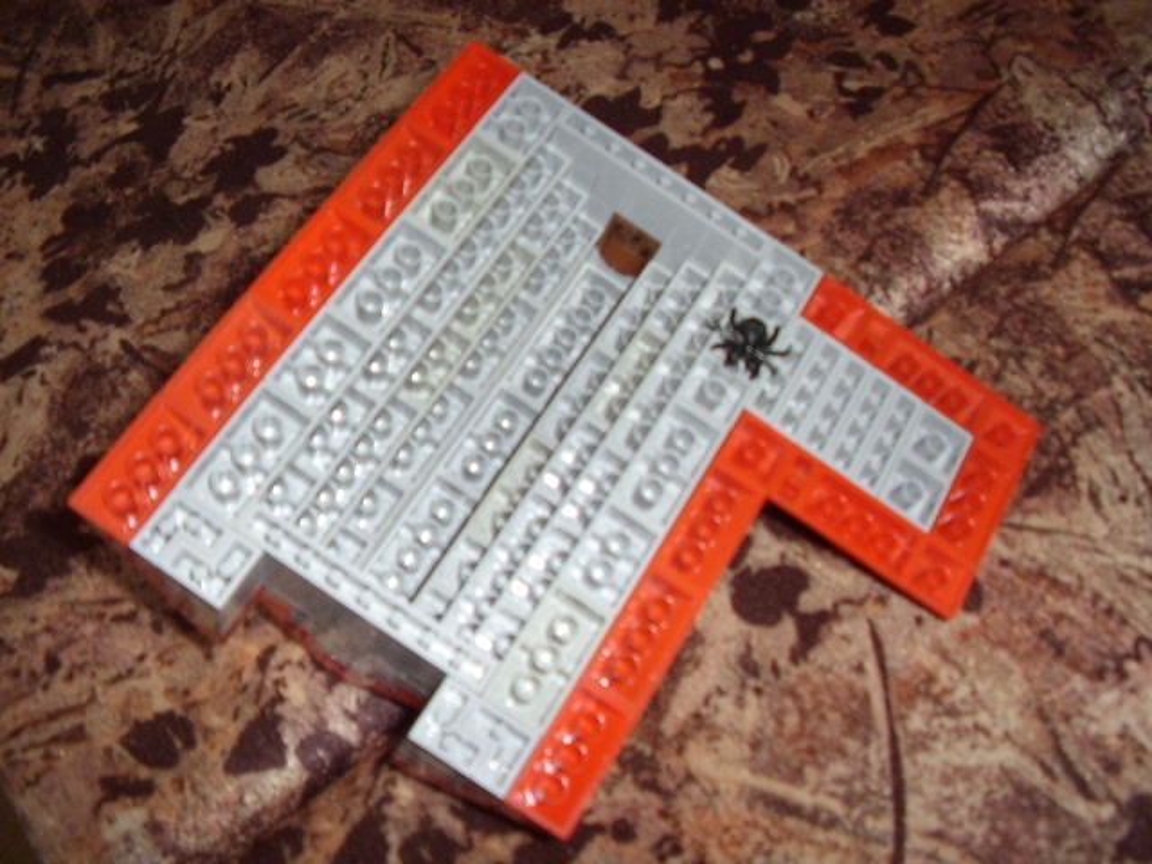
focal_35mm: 30
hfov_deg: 60.0
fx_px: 998
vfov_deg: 46.8
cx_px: 576
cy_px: 432
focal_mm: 5.8
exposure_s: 1/30
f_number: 2.9
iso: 183
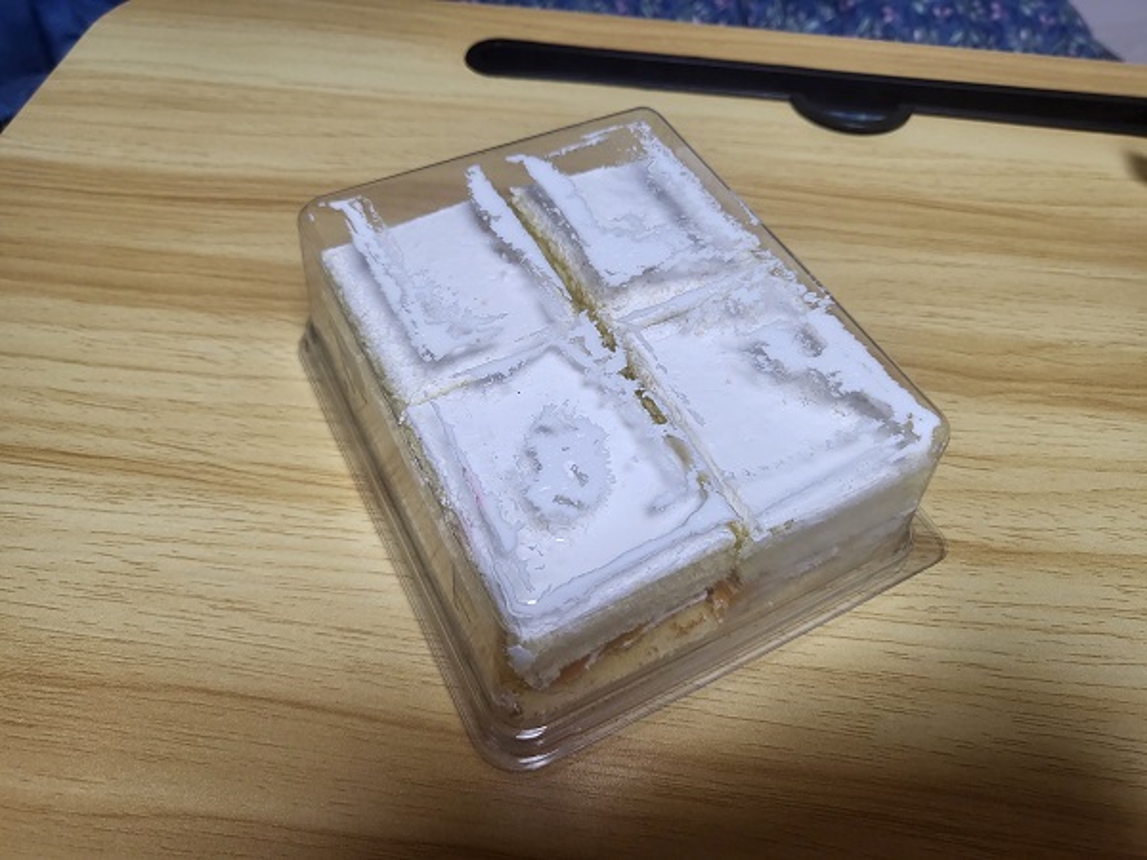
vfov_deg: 53.1
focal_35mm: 26
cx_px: 574
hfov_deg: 67.3
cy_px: 430
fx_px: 862
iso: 160
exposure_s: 1/120
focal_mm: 4.25
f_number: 1.8
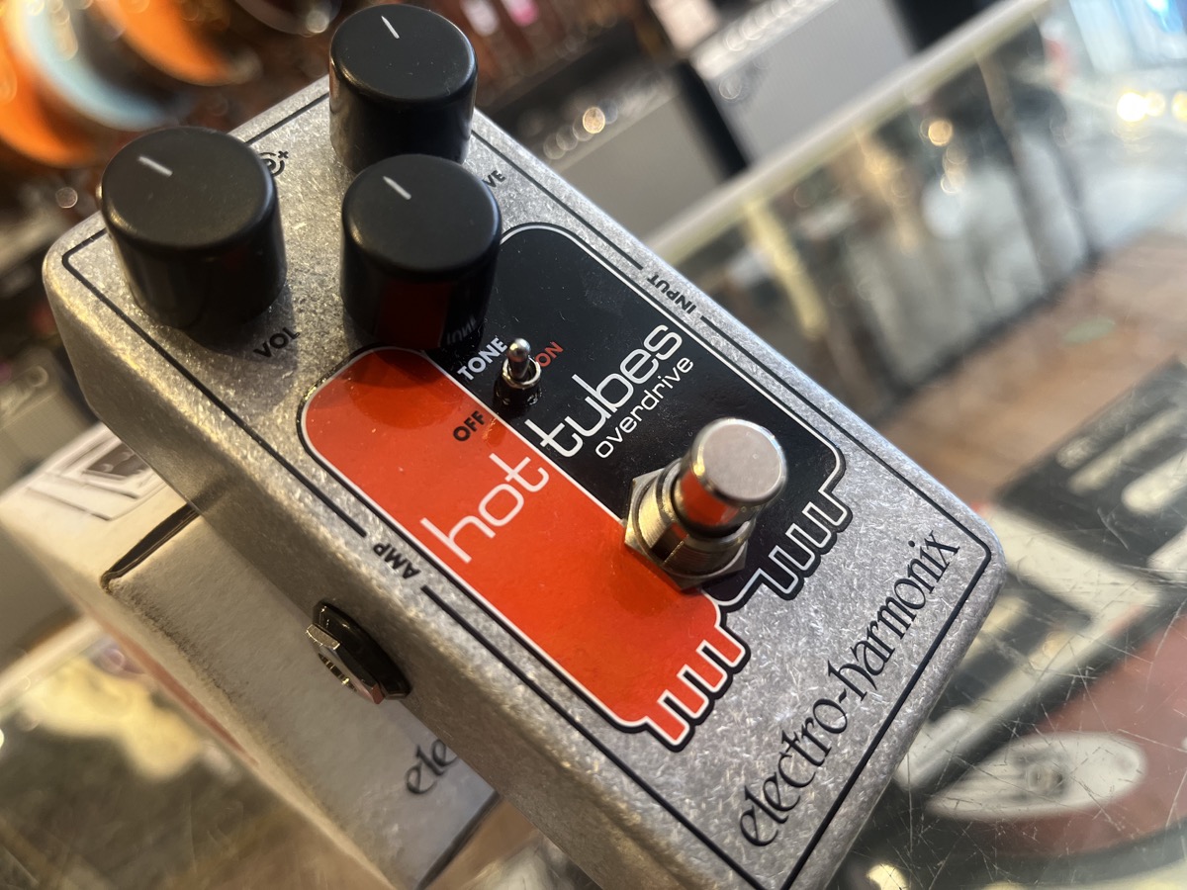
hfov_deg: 67.3
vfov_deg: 53.1
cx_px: 594
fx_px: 892
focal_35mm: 26
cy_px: 445
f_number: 1.6
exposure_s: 1/60
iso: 160
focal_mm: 5.1
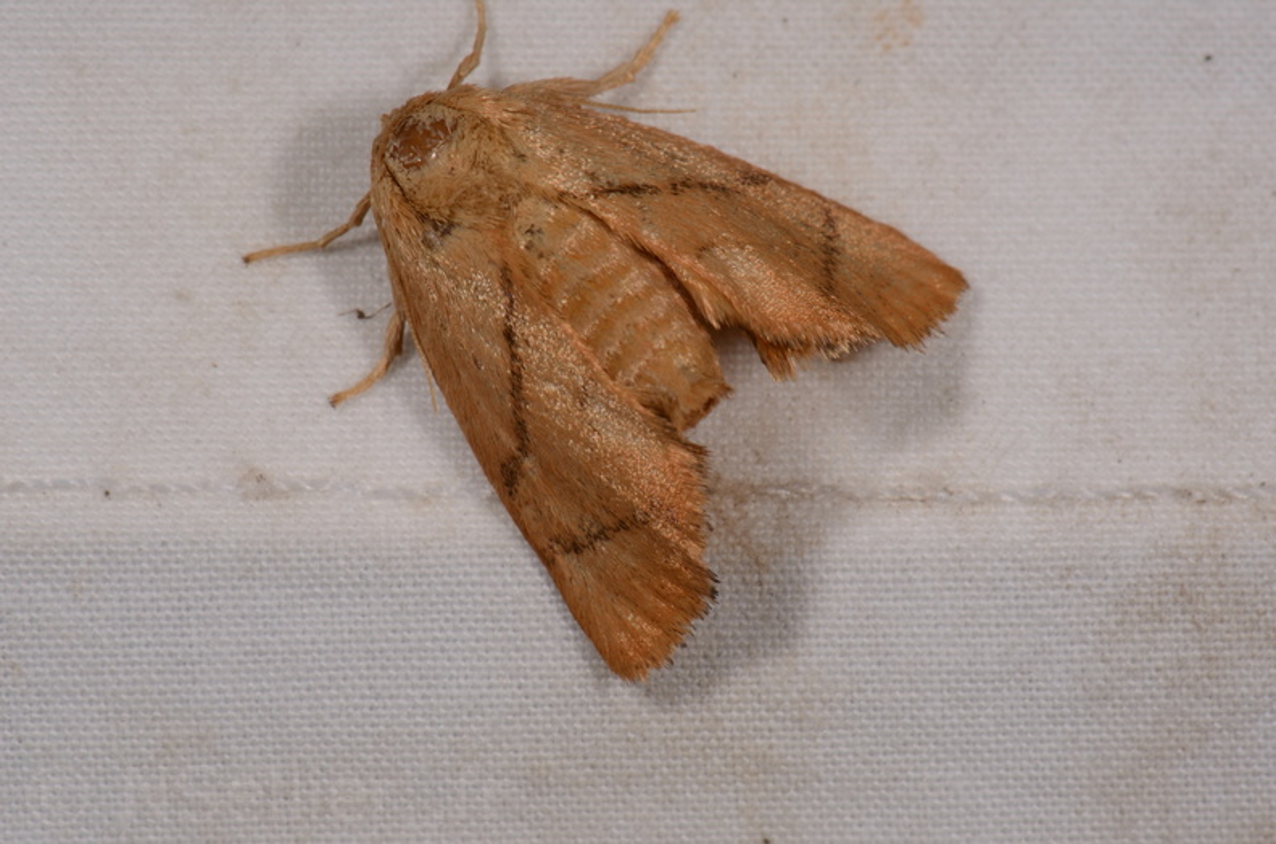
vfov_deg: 10.7
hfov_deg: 16.1
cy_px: 422
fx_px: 4508
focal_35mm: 128
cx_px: 638
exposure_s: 1/60
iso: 100
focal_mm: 85
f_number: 25
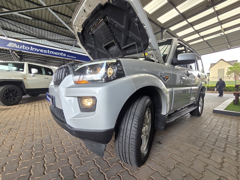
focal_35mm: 13
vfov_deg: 89.9
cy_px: 90
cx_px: 120
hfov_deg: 106.2
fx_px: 90
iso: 80
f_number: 2.2
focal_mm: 2.2
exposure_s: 1/100
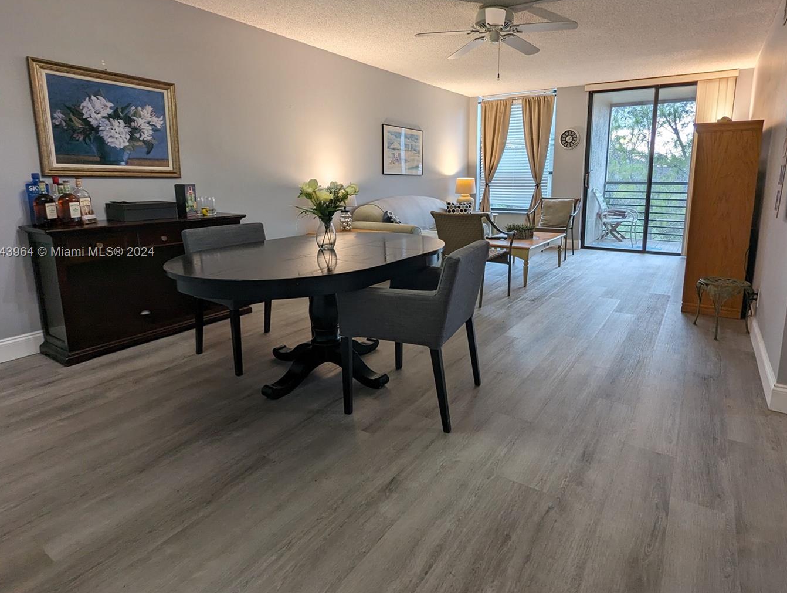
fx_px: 433
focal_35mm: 19
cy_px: 253
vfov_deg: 68.5
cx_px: 435
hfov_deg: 84.3
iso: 56
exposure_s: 1/40
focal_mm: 2.35
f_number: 2.2
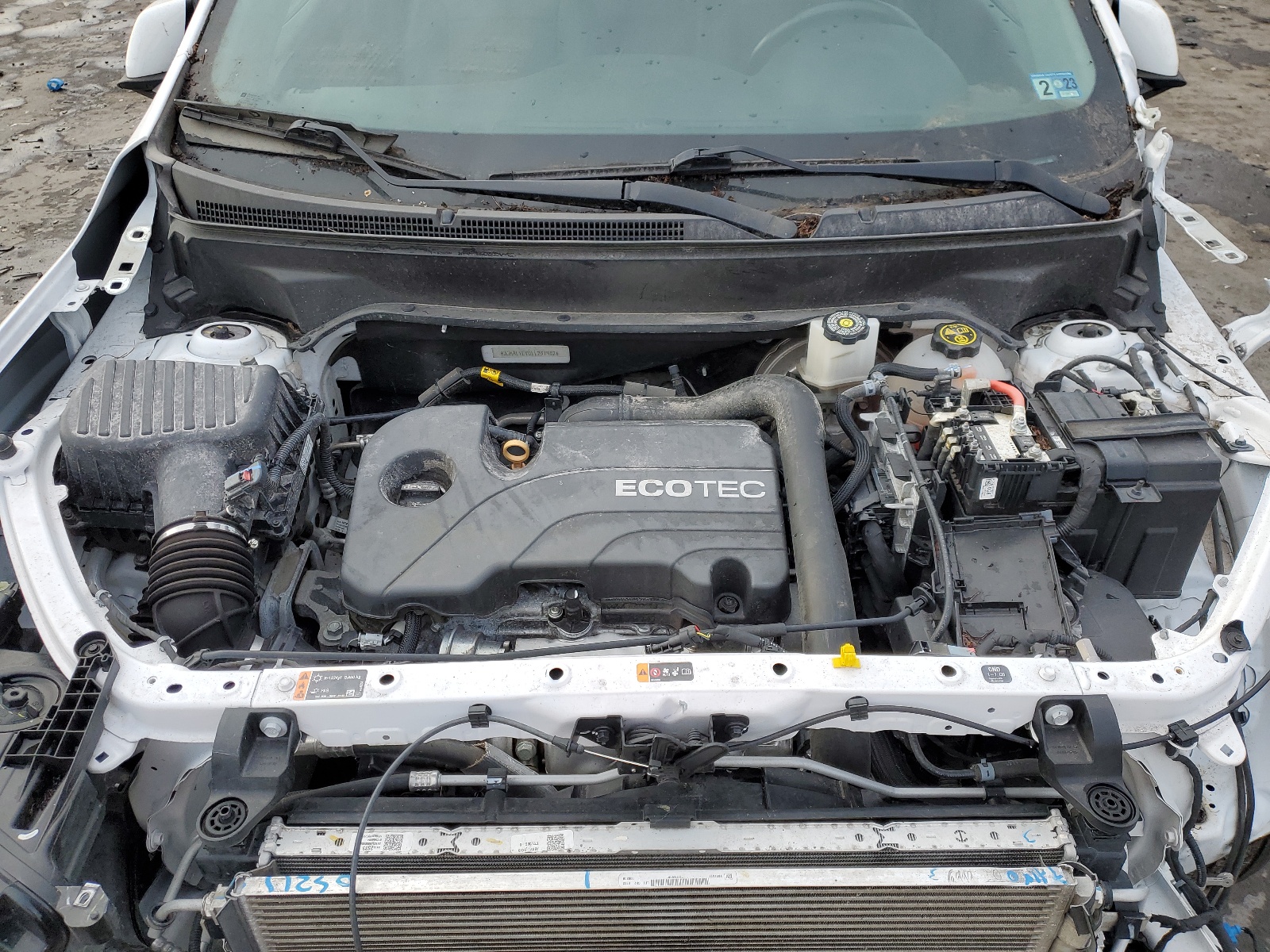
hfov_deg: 67.3
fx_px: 954
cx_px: 635
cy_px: 476
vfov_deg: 53.1
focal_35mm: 26
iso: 50
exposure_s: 1/625
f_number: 1.5
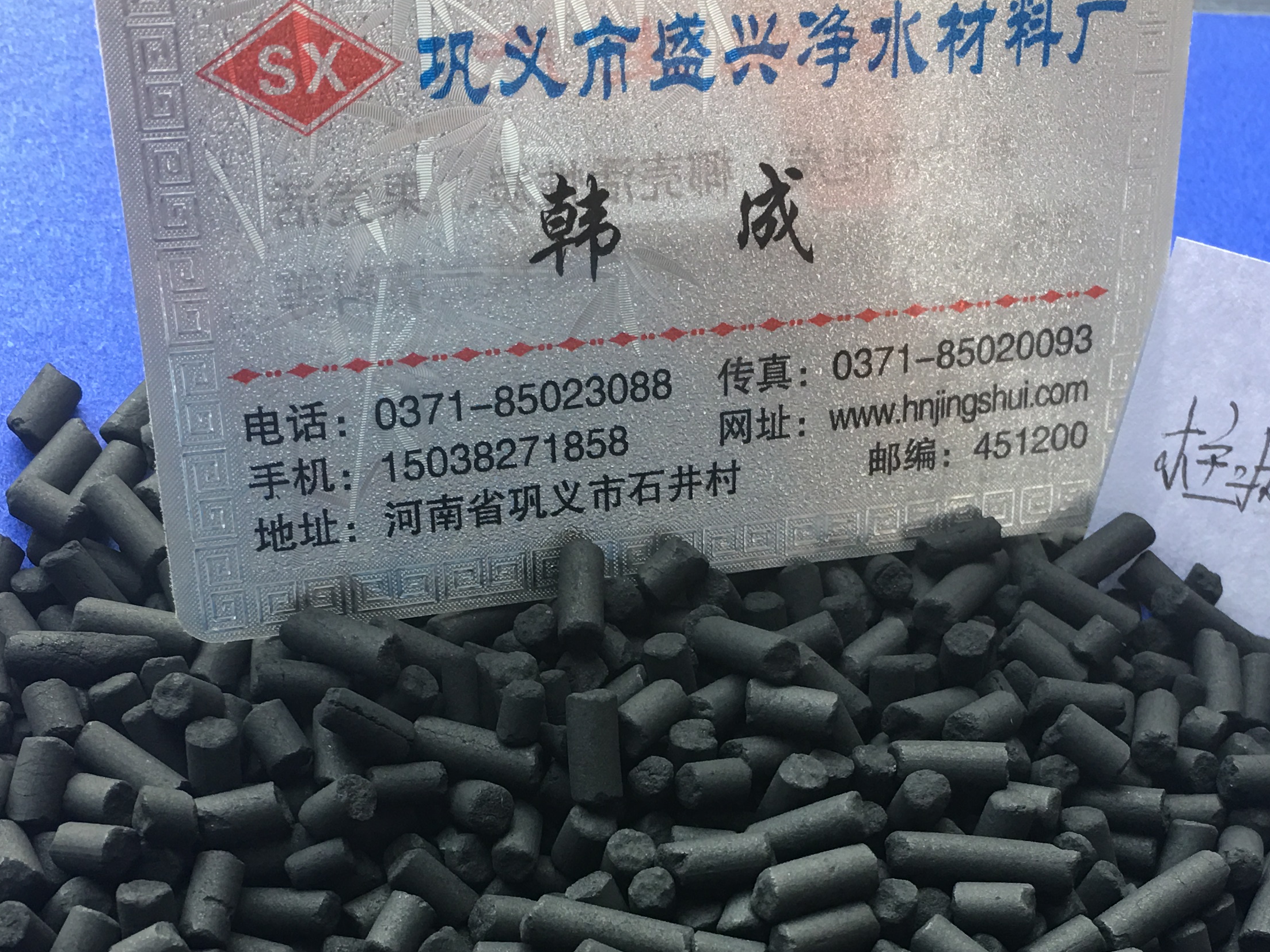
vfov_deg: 26.8
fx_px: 1945
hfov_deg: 36.1
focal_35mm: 53
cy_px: 817
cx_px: 704
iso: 32
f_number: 2.2
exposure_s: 1/33
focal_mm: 4.15
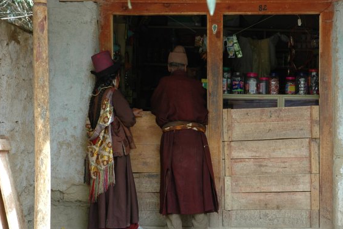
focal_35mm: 96
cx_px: 218
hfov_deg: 21.2
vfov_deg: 14.3
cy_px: 136
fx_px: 915
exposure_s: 1/125
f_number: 5.6
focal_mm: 50
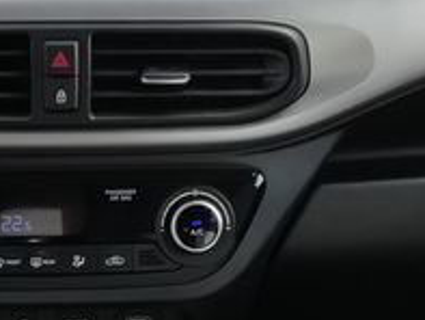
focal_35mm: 135
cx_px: 28
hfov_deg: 14.4
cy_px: 445
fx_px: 1658
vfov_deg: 10.7
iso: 50
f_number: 2.2
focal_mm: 3.21
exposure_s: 1/122
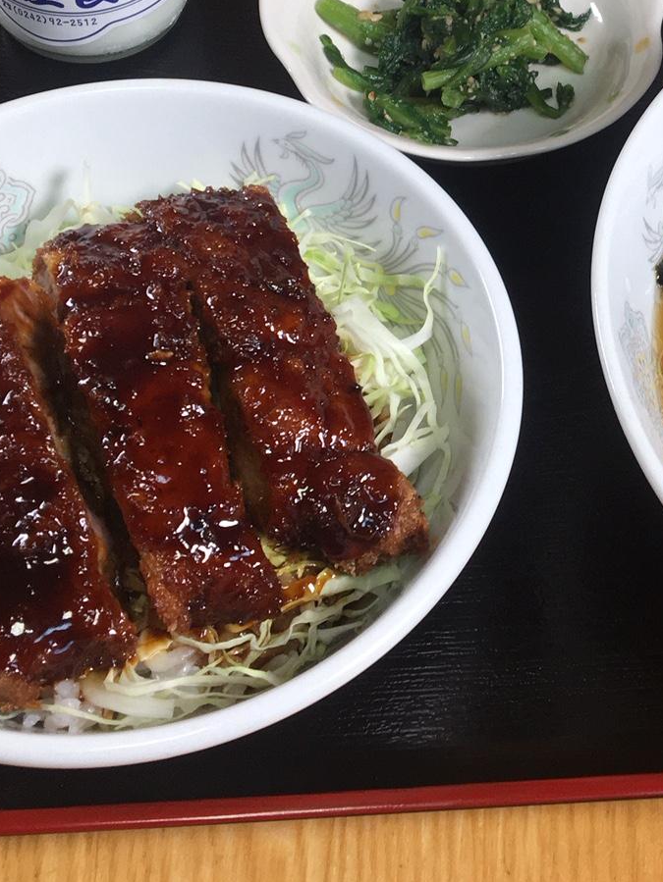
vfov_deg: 29.2
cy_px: 189
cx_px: 614
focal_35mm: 65
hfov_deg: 22.0
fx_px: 1659
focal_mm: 4.2
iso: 40
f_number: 2.2
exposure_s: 1/120
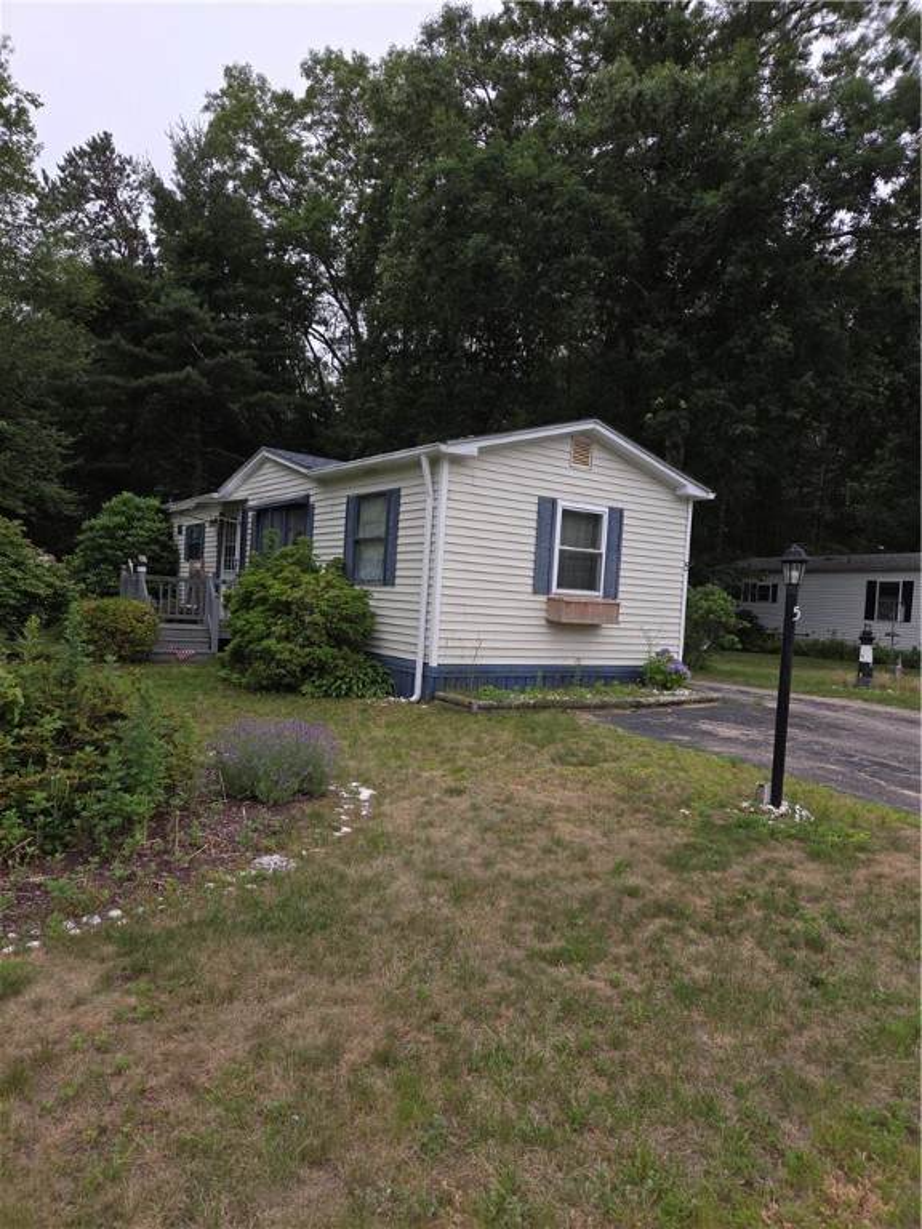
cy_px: 614
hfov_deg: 58.9
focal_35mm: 23
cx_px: 461
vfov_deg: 73.9
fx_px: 817
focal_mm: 5.4
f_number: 1.8
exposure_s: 1/391
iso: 25
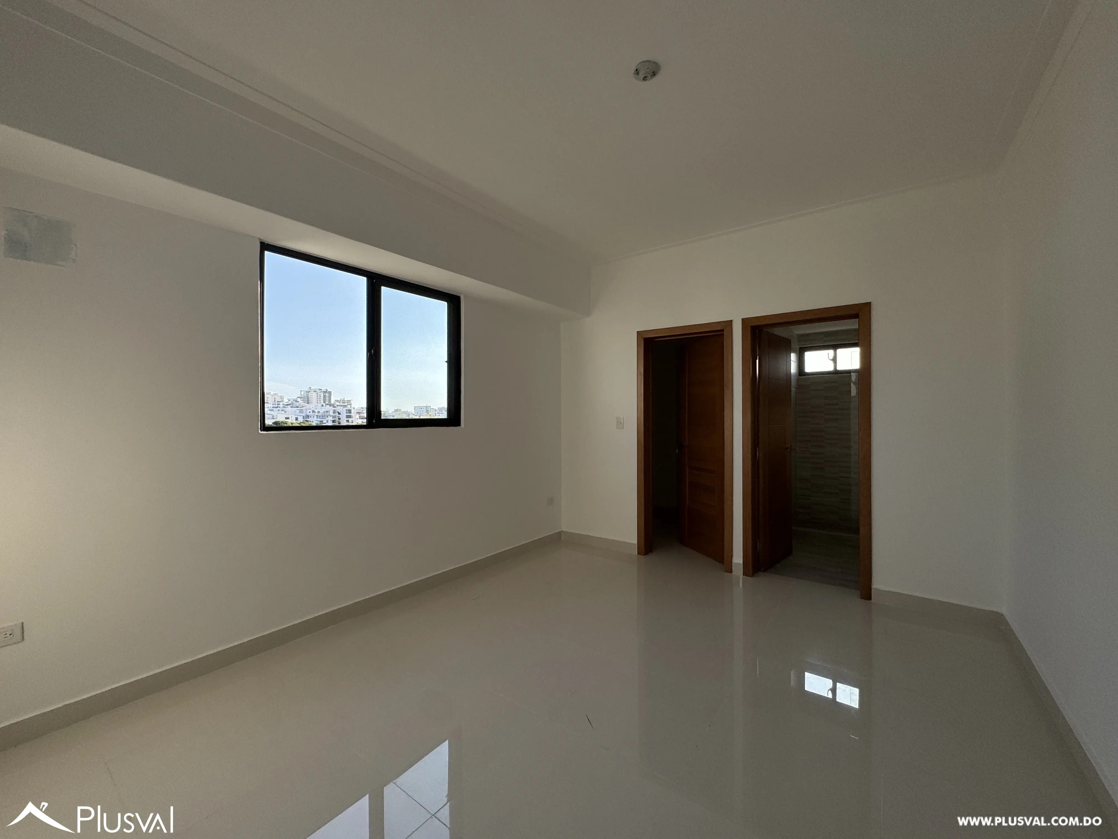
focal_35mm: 14
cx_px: 559
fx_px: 452
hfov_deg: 102.1
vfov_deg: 85.7
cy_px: 420
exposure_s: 1/1094
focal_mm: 2.22
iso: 40
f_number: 2.2
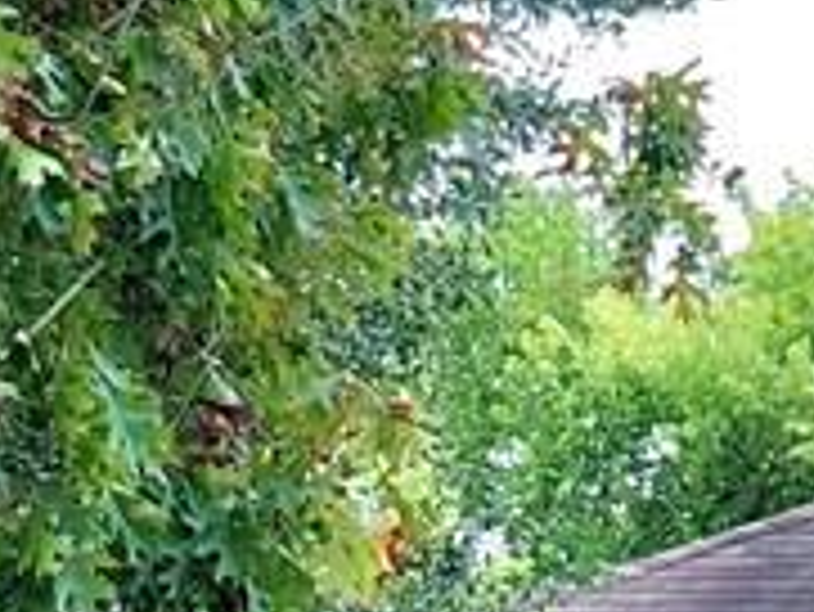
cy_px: 1476
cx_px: 1349
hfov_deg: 6.6
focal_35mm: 294
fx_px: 6918
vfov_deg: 4.9
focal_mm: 6
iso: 20
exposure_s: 1/120
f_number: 2.4
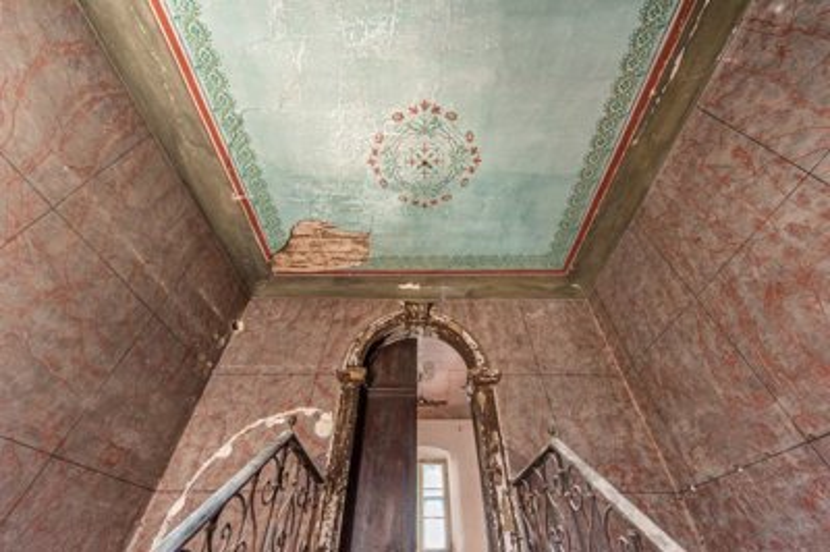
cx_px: 415
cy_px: 276
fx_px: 323
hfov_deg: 104.3
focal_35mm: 14
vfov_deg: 81.1
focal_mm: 14
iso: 1000
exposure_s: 1/40
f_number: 2.8
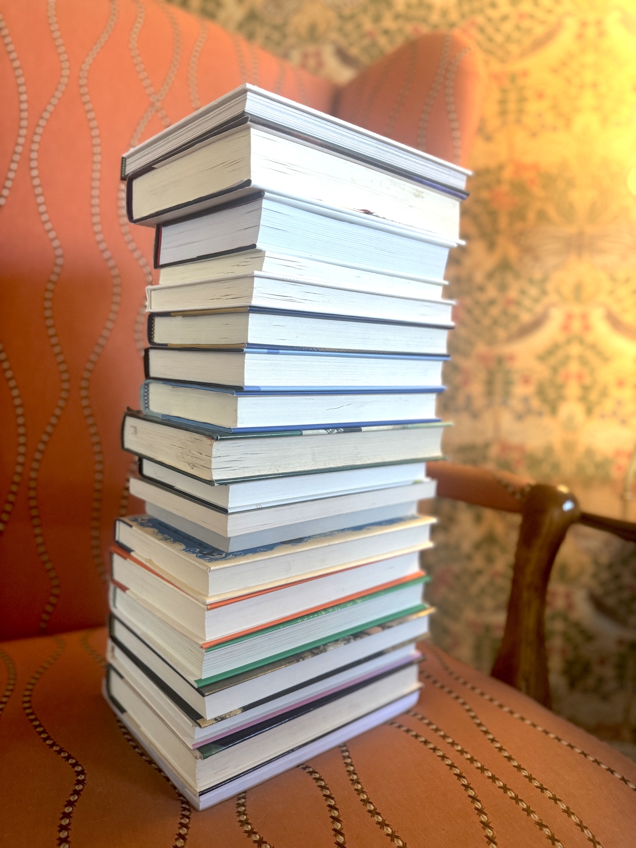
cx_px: 318
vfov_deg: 71.6
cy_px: 424
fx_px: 588
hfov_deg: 56.8
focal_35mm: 24
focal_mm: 6.76
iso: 320
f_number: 1.78
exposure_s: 1/60
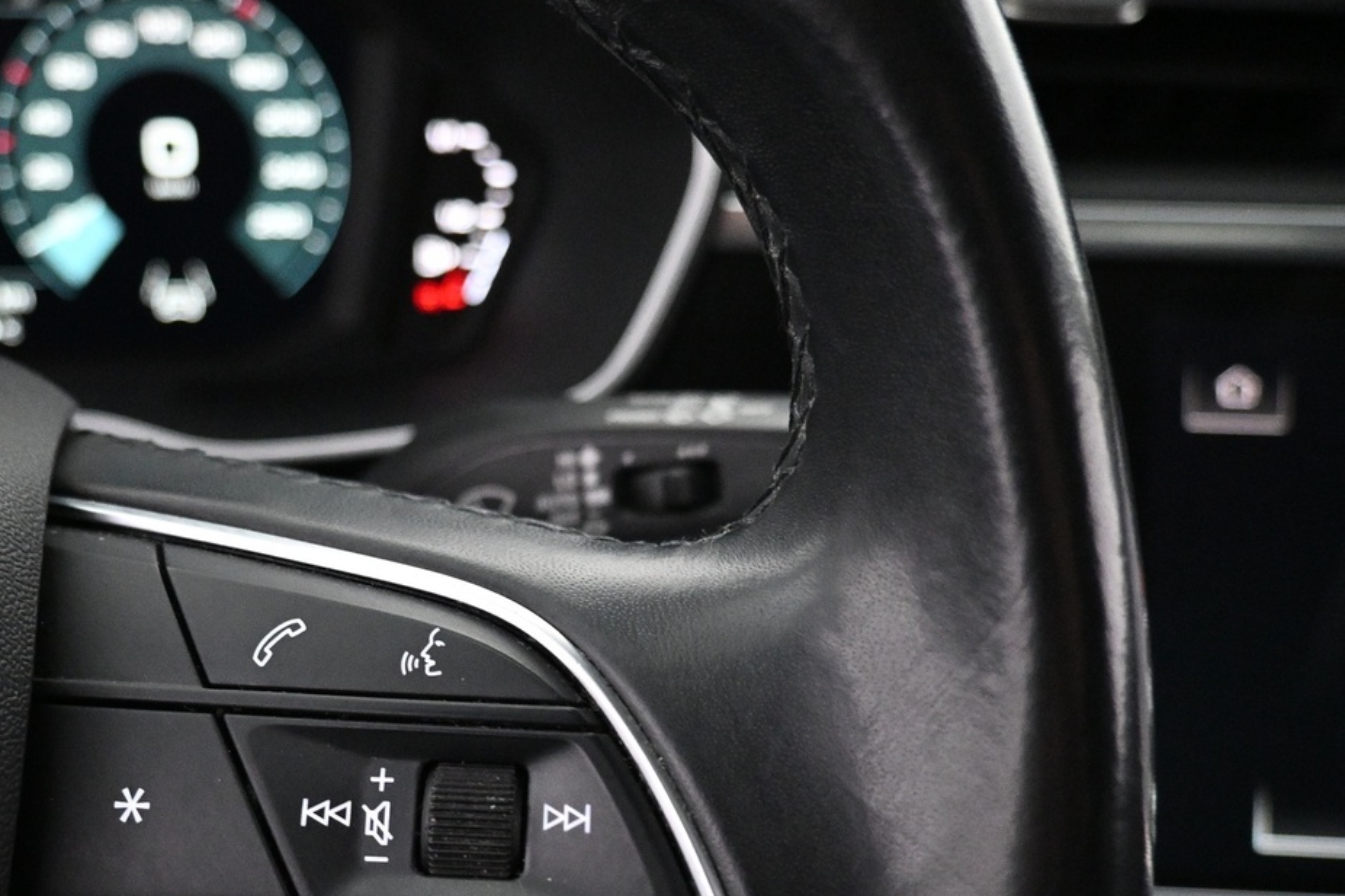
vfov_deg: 31.5
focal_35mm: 42
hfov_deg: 45.9
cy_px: 632
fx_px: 1569
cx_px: 476
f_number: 3.5
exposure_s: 1/60
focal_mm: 16
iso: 4000
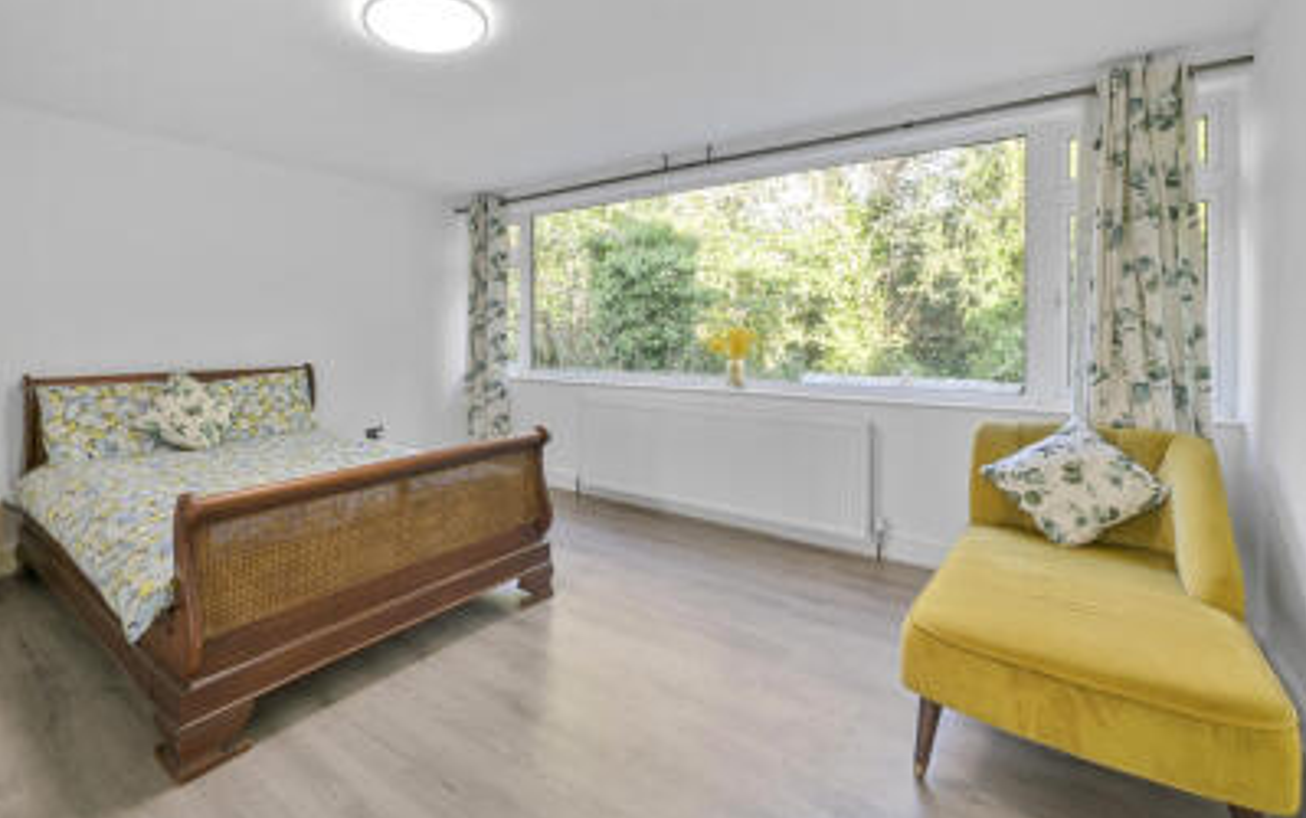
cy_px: 329
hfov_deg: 93.4
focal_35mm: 17
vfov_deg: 67.5
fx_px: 606
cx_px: 540
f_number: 16
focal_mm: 14
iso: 200
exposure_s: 1
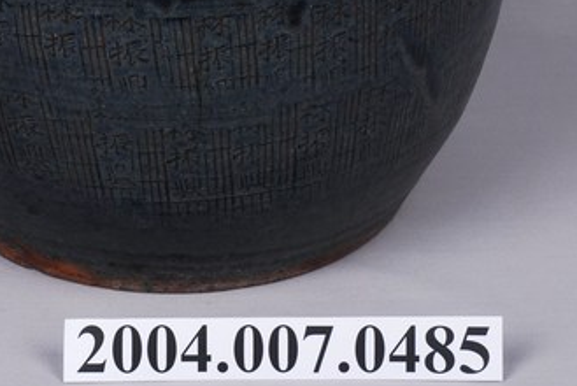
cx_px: 189
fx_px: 2807
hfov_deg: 11.7
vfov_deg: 7.8
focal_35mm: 175
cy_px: 30
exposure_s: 1/125
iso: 100
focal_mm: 60
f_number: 13
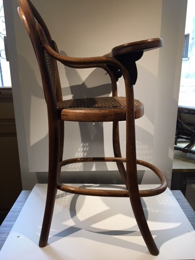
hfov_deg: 48.2
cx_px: 98
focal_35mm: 29
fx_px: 218
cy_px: 130
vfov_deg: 61.7
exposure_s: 1/33
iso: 40
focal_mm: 4.15
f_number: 2.2
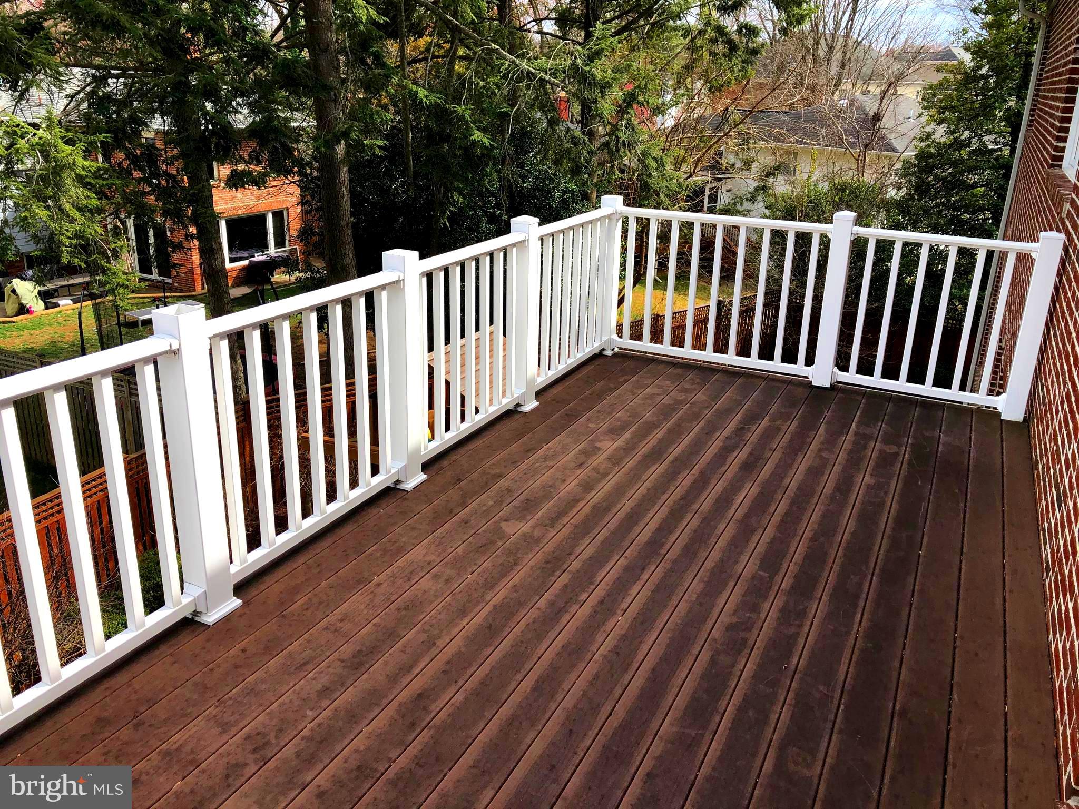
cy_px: 404
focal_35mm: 28
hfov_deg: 63.4
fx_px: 873
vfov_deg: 49.7
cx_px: 540
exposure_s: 1/1156
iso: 20
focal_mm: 3.99
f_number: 1.8
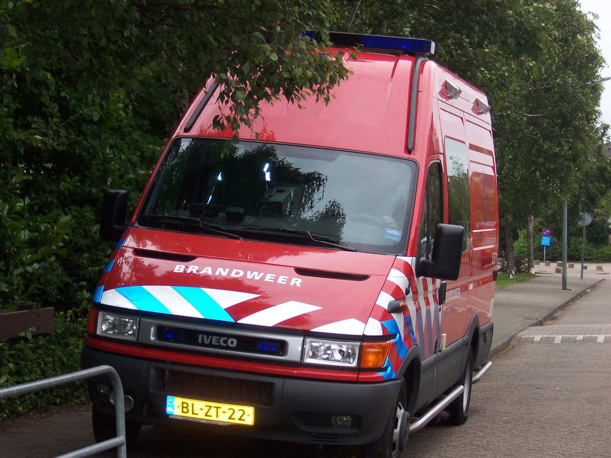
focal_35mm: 114
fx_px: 2012
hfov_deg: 17.3
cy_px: 229
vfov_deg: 13.0
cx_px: 306
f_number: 4.8
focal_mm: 17.6
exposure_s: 1/90
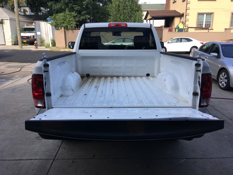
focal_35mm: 29
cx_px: 116
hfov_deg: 61.7
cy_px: 88
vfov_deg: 48.2
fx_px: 195
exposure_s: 1/475
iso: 25
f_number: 2.2
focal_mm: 4.15
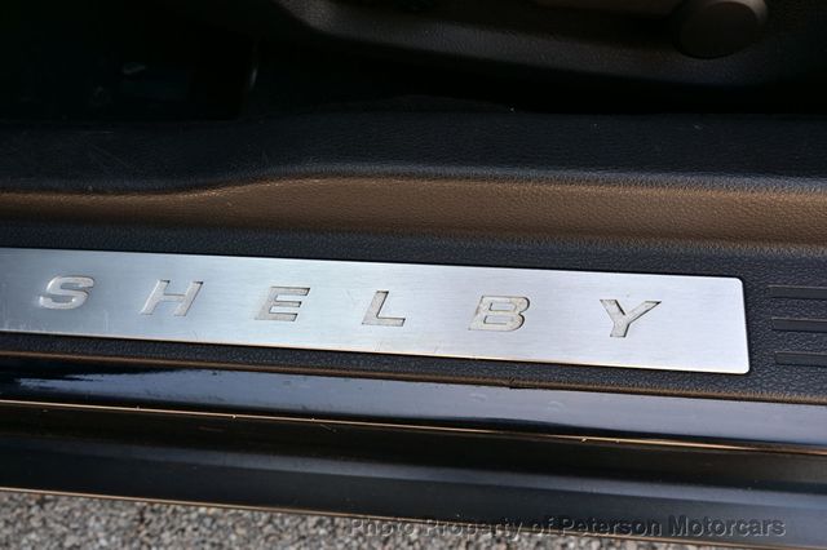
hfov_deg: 59.5
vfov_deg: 41.7
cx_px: 414
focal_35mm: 32
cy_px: 275
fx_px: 723
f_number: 5
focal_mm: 21
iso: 100
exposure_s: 1/80
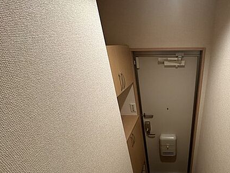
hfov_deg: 74.0
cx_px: 170
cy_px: 129
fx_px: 139
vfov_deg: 60.1
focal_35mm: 21
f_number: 2.2
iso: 400
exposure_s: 1/60
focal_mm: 2.22
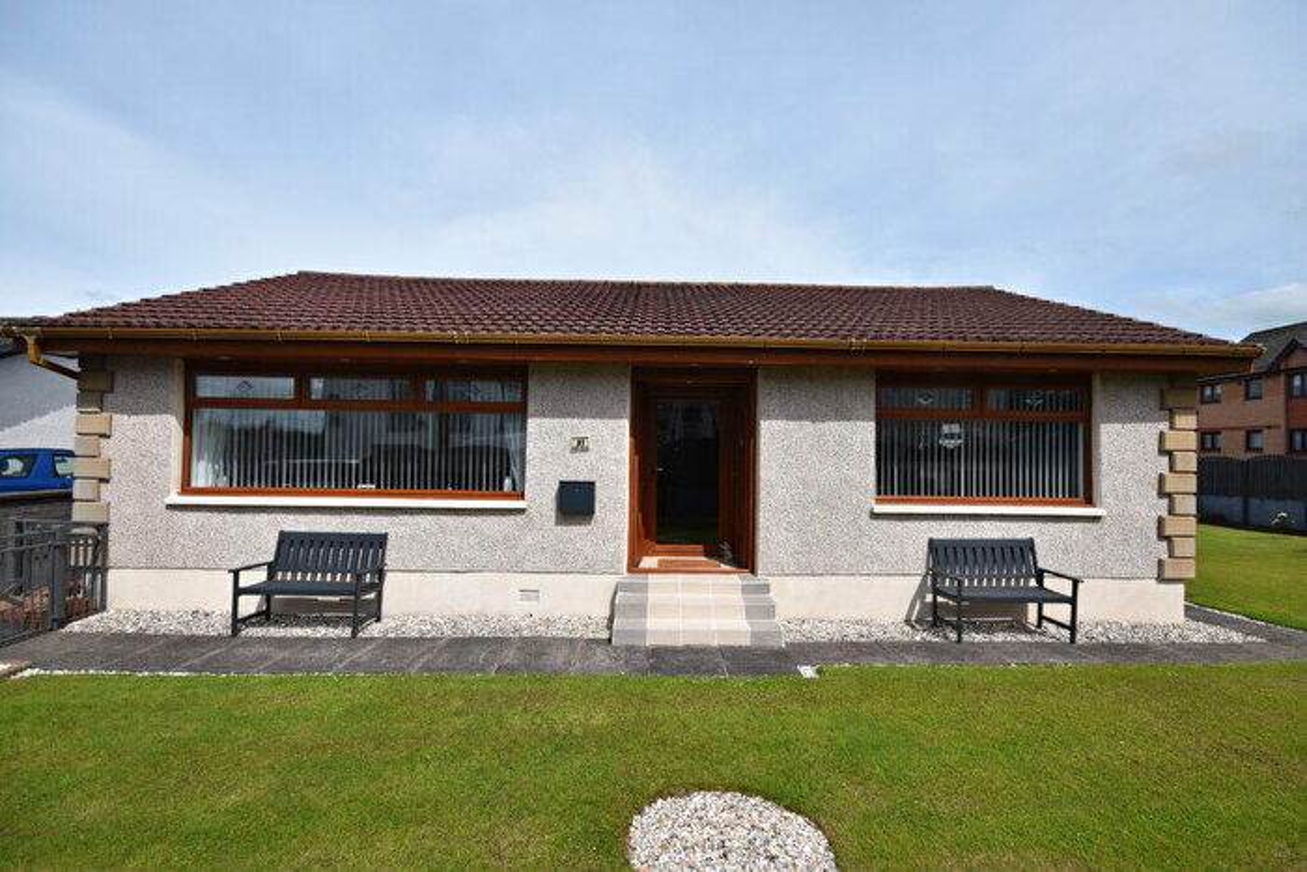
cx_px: 654
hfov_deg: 100.4
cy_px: 436
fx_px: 545
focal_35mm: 15
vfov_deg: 77.4
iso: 200
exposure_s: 1/400
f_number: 10
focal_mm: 10
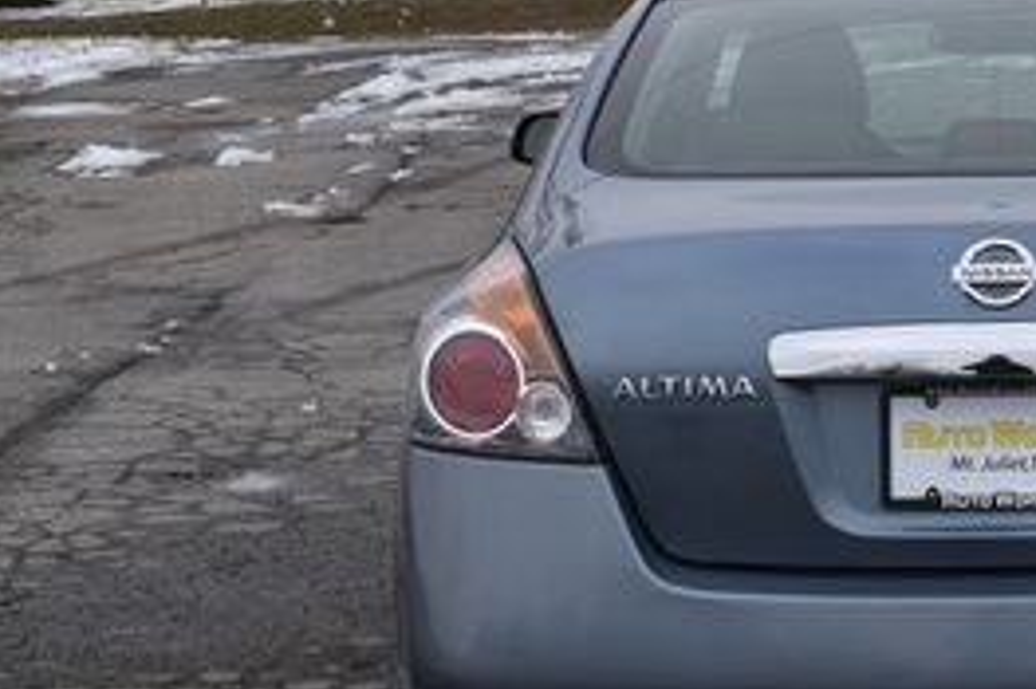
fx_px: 3365
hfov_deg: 17.2
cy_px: 207
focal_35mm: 117
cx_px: 997
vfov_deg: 11.7
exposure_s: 1/250
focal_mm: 32
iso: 100
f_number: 8
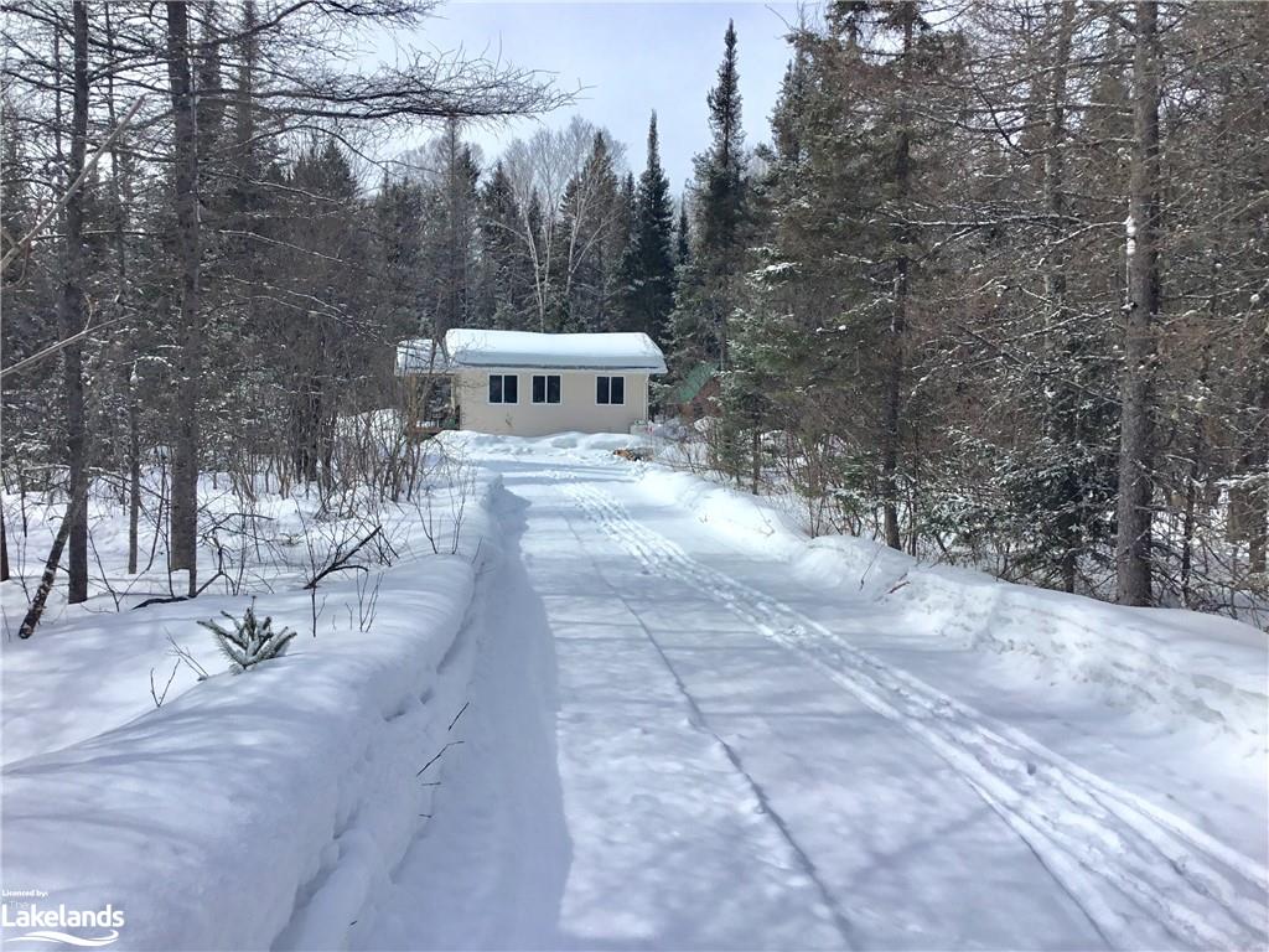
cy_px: 476
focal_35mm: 31
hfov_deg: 58.4
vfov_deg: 45.4
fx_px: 1136
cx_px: 634
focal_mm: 3.3
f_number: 2.4
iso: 25
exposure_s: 1/1894
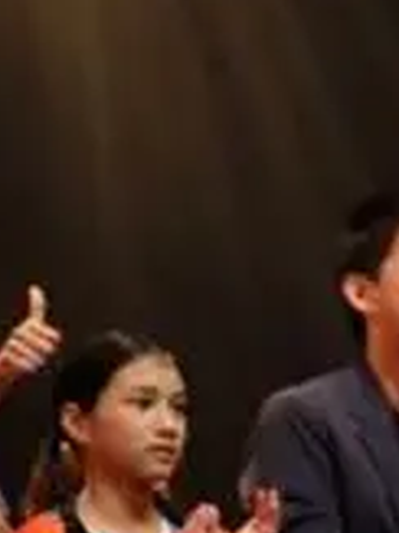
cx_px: 1132
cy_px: 616
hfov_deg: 4.3
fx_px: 5171
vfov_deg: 5.9
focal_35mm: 336
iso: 12800
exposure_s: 1/320
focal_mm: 48.4
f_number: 5.6
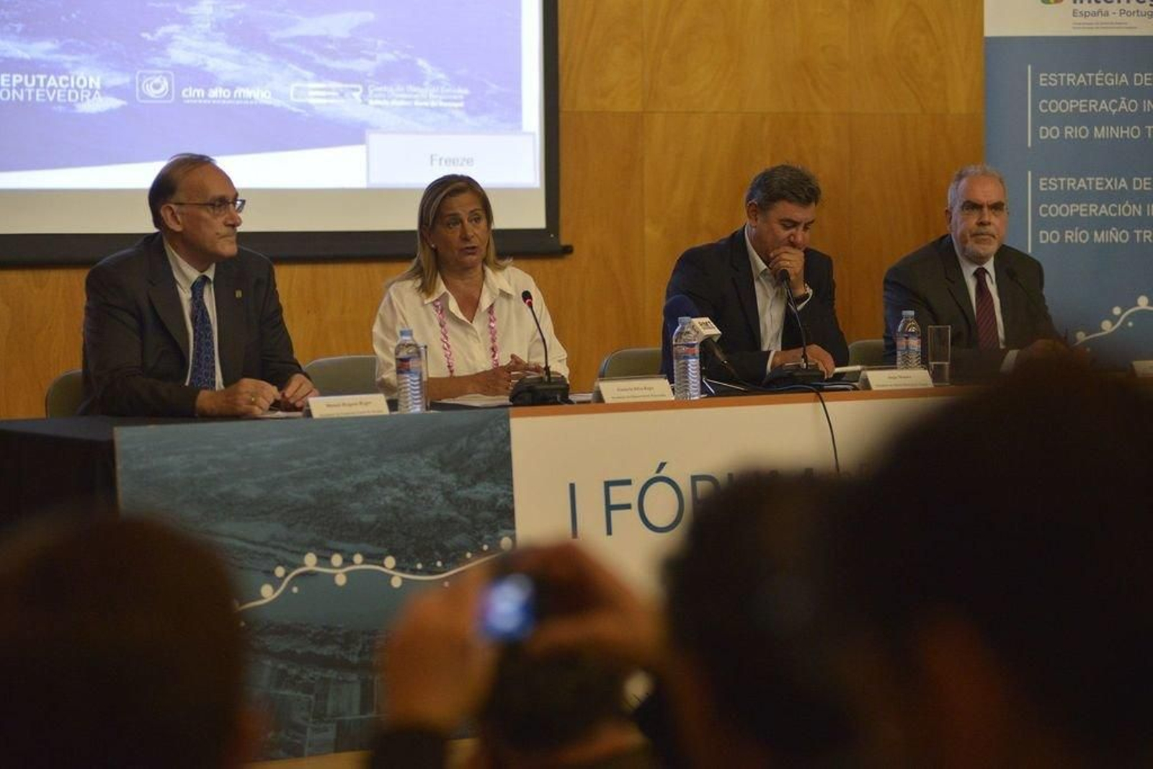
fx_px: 3363
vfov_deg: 13.0
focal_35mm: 105
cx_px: 576
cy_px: 384
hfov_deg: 19.5
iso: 3200
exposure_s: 1/160
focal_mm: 105
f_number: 2.8
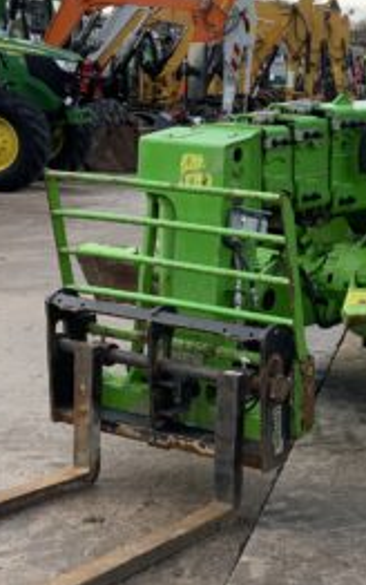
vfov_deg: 27.4
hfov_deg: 16.9
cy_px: 234
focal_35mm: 75
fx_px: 1196
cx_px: 402
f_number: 1.8
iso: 16
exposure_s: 1/540
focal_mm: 3
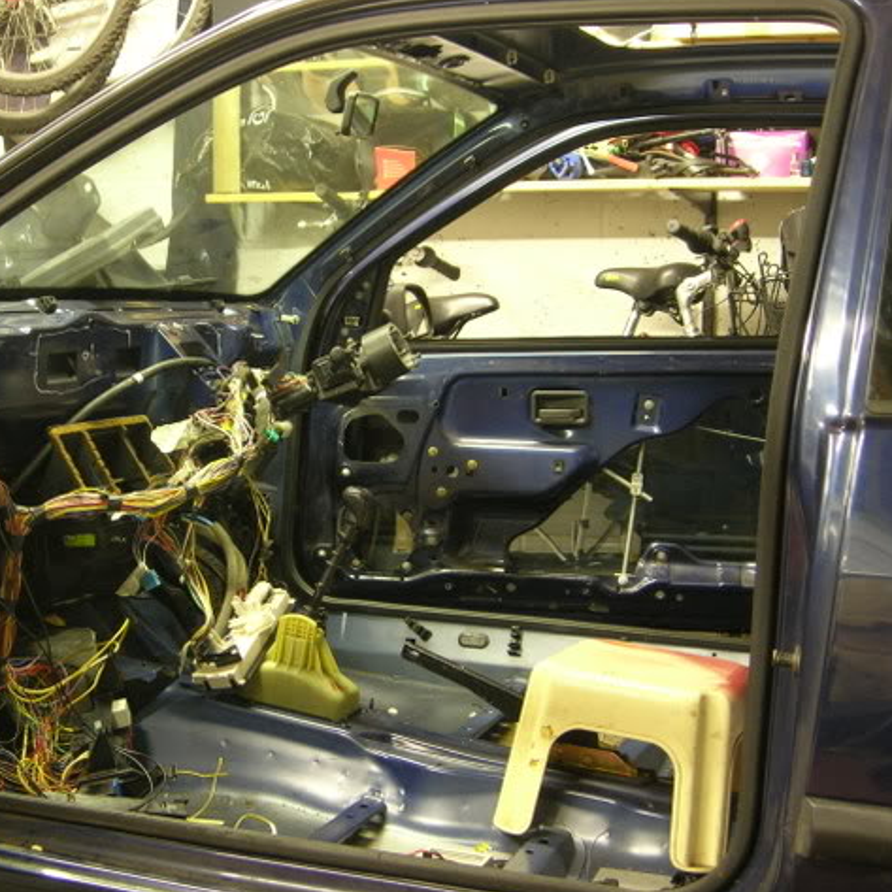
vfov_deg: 28.2
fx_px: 1778
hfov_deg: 28.0
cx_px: 307
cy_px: 445
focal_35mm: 61
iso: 156
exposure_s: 1/3.7
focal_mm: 10.6
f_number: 3.2
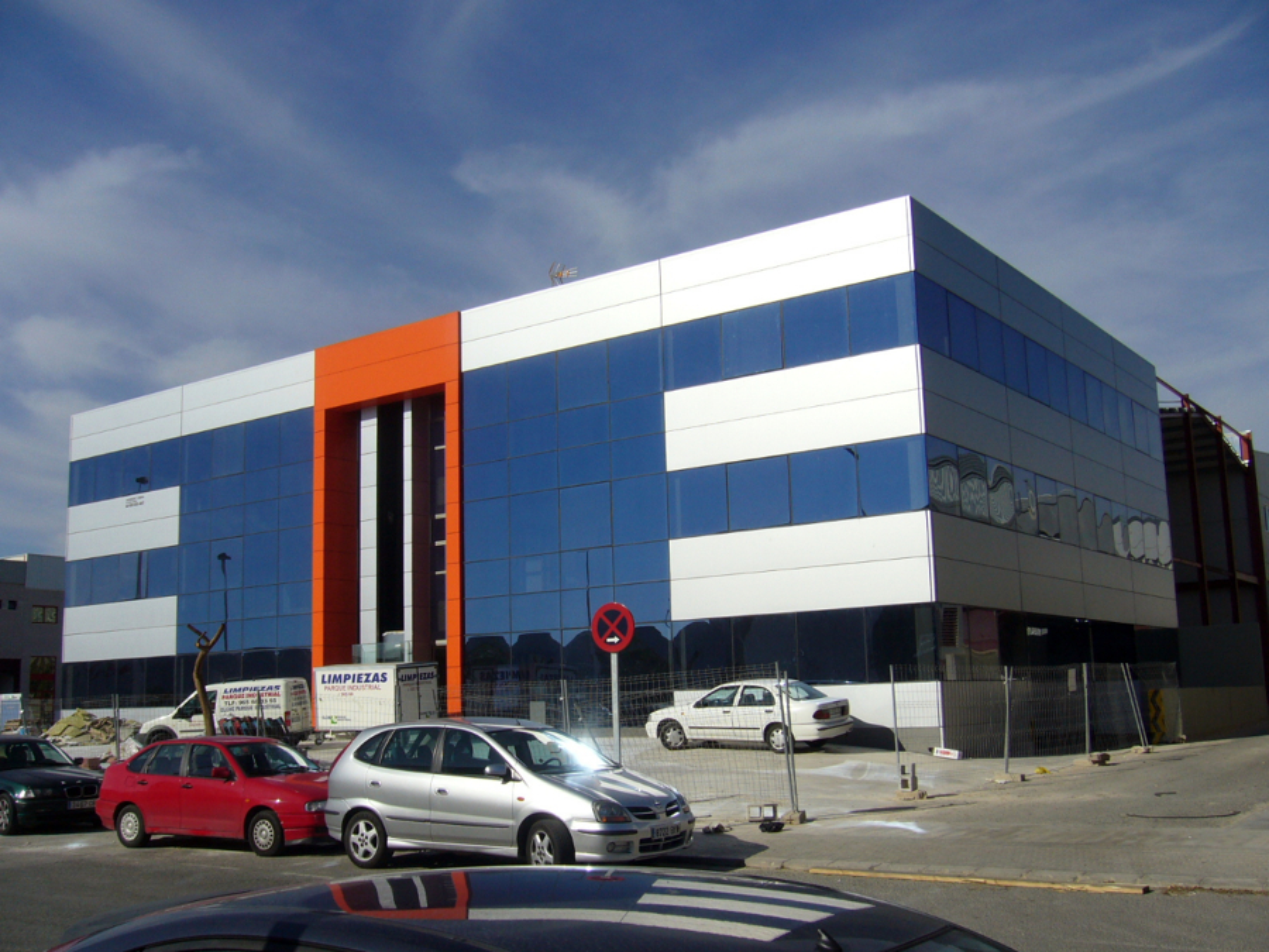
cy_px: 476
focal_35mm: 36
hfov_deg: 51.4
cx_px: 634
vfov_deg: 39.7
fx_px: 1320
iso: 80
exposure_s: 1/1000
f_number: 5.7
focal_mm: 6
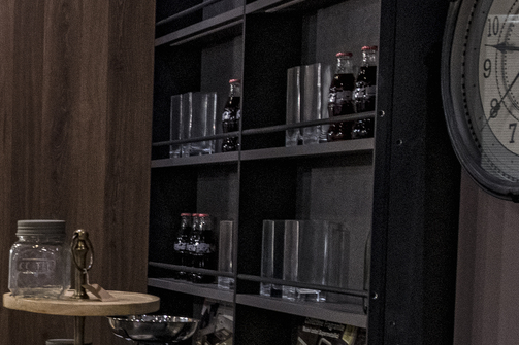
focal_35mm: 84
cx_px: -309
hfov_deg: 20.1
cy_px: 303
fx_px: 1211
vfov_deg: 16.1
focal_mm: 22
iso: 800
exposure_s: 1/13
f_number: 7.1
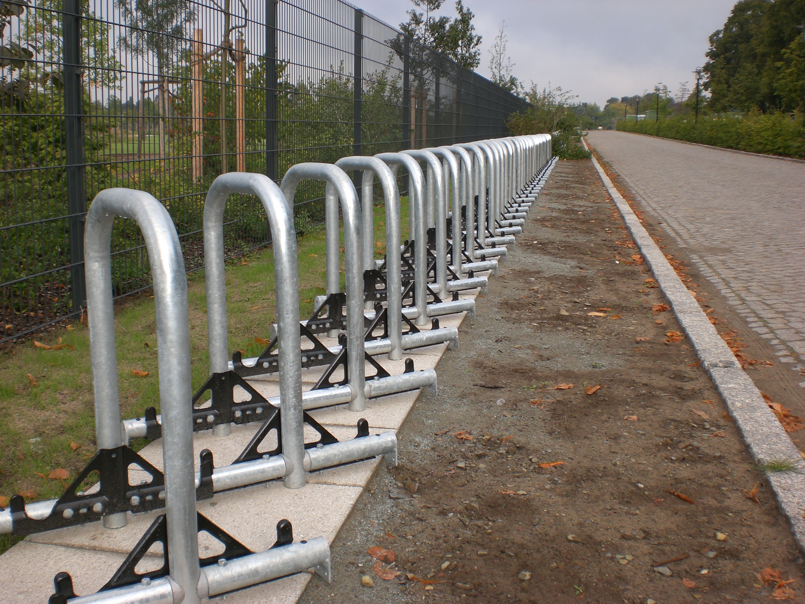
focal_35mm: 38
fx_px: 884
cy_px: 302
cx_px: 402
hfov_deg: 49.0
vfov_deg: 37.7
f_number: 4.4
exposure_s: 1/250
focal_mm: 6.3
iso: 50
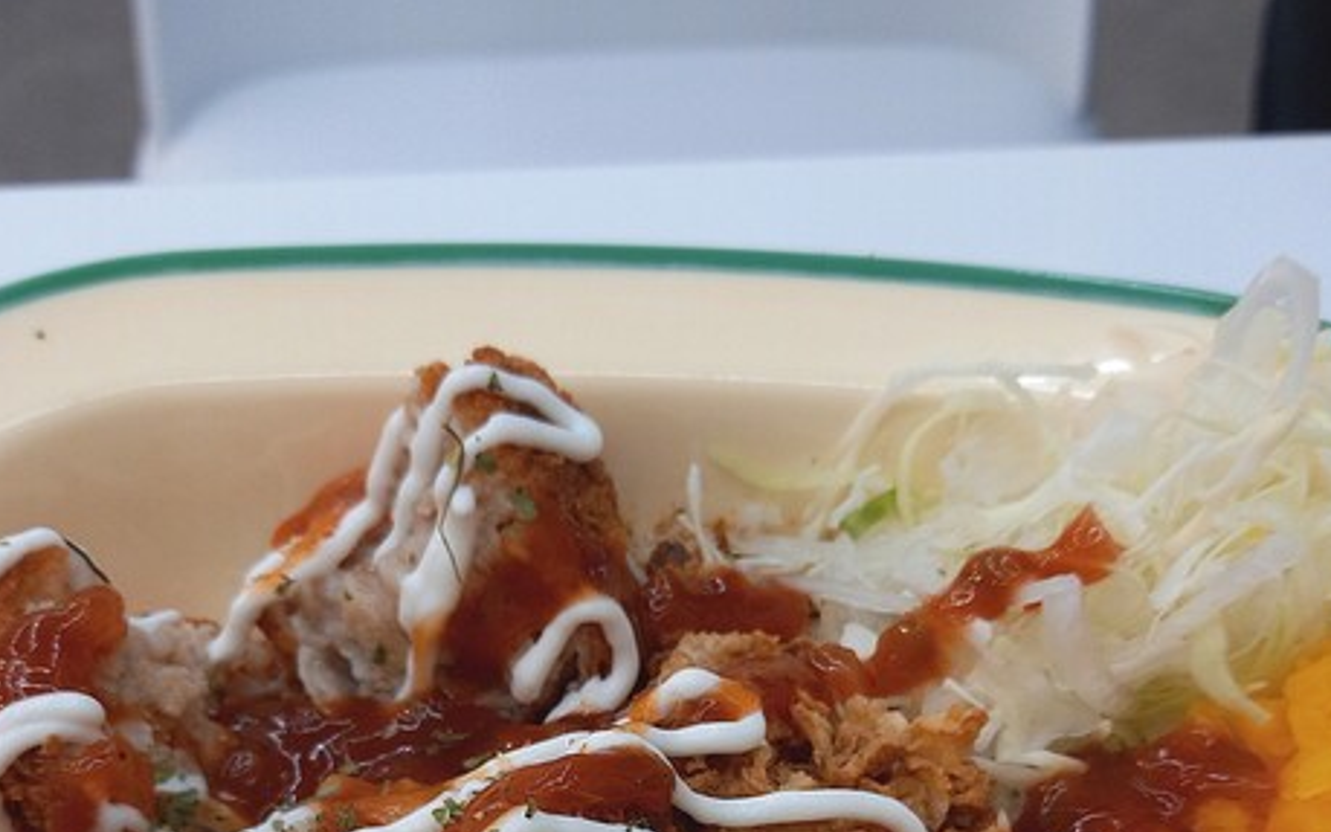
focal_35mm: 52
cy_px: 877
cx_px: 632
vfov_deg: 23.6
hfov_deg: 38.9
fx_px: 1886
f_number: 2
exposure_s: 1/60
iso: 64
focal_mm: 4.6
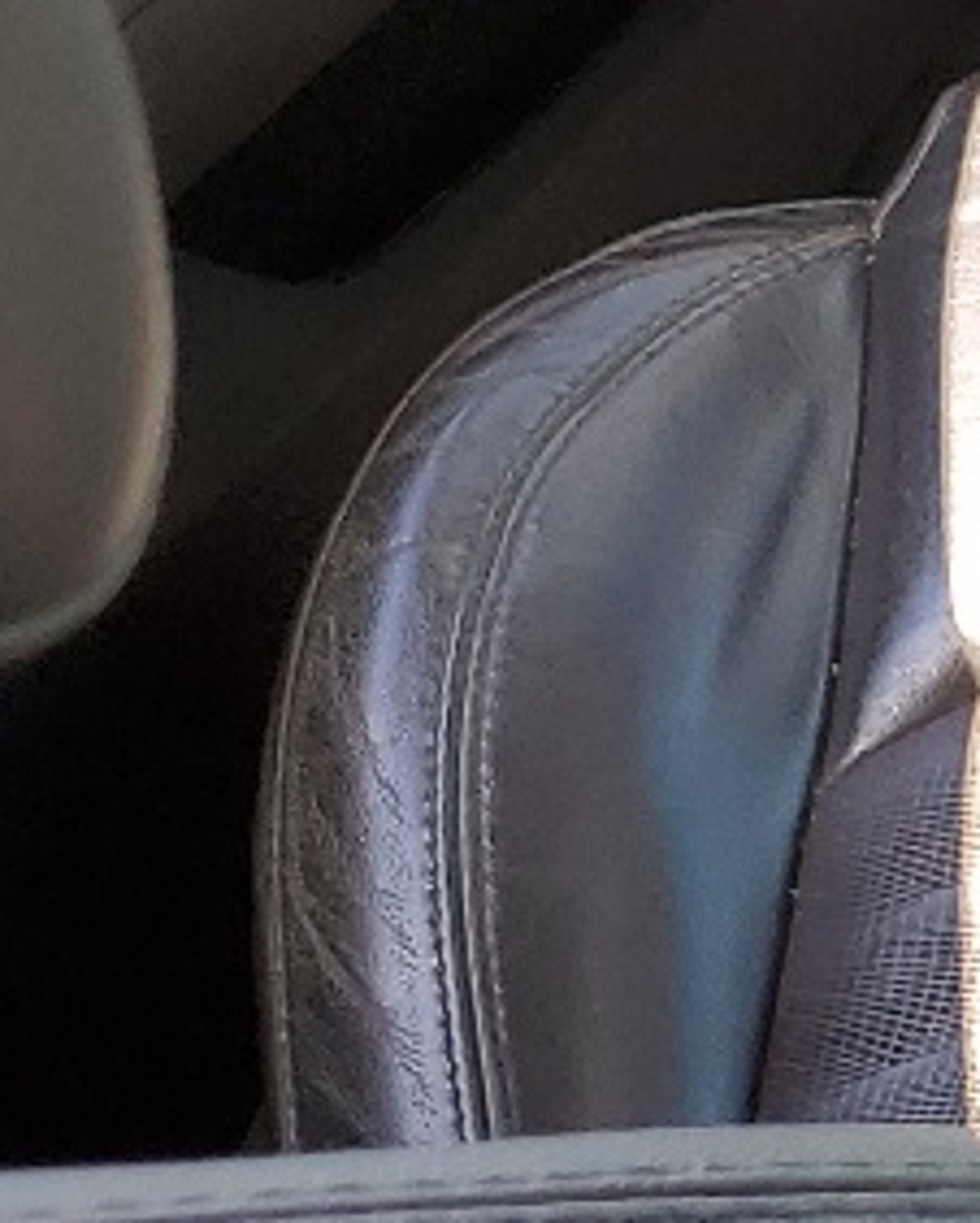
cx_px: 3205
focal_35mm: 144
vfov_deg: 13.3
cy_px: 139
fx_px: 5215
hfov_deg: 8.5
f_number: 1.5
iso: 50
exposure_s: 1/192
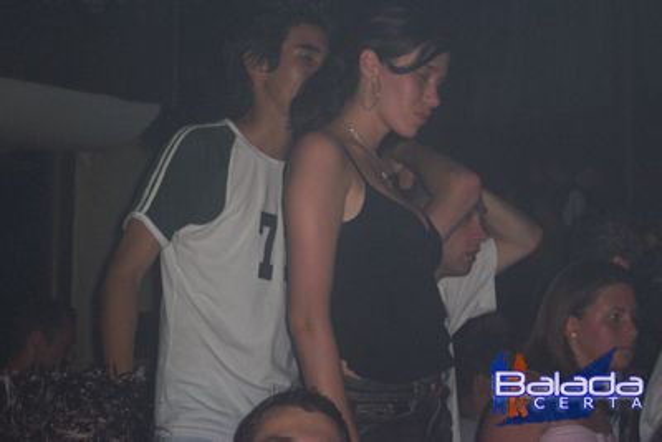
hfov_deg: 22.9
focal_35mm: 89
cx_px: 331
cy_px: 221
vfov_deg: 15.4
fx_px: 1637
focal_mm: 18.7
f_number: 4
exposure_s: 1/60
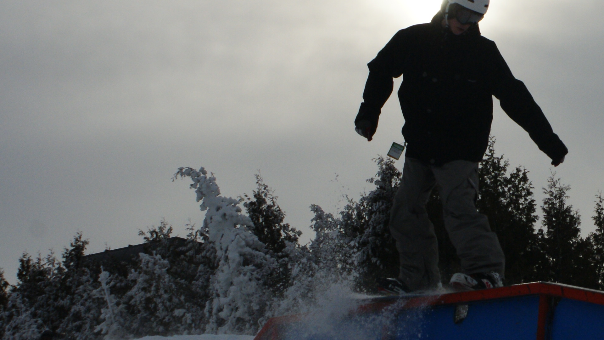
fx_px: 1779
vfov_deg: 10.9
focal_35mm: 111
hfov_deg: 18.8
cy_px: 65
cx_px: 601
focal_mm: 35
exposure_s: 1/1000
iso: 400
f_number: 10
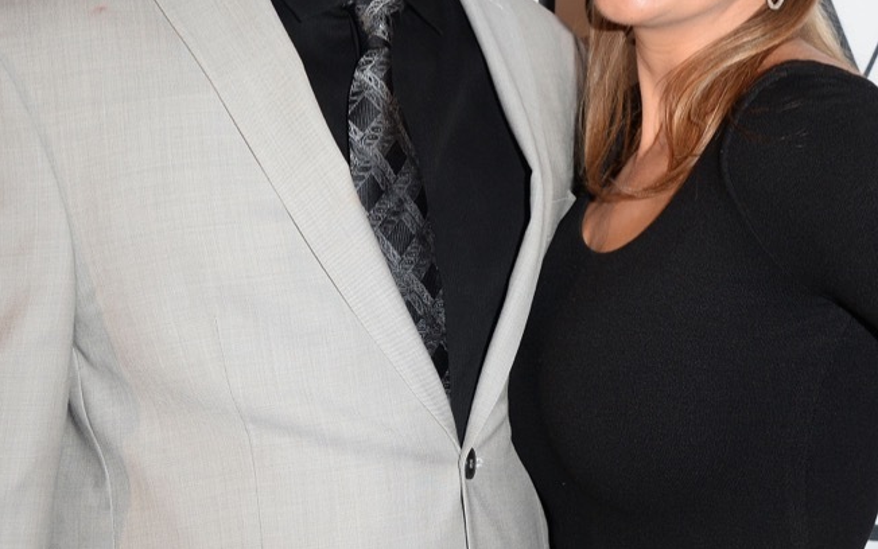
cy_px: 102
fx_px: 2154
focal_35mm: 90
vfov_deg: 14.4
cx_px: 522
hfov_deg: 23.0
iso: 320
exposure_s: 1/200
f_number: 7.1
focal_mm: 48
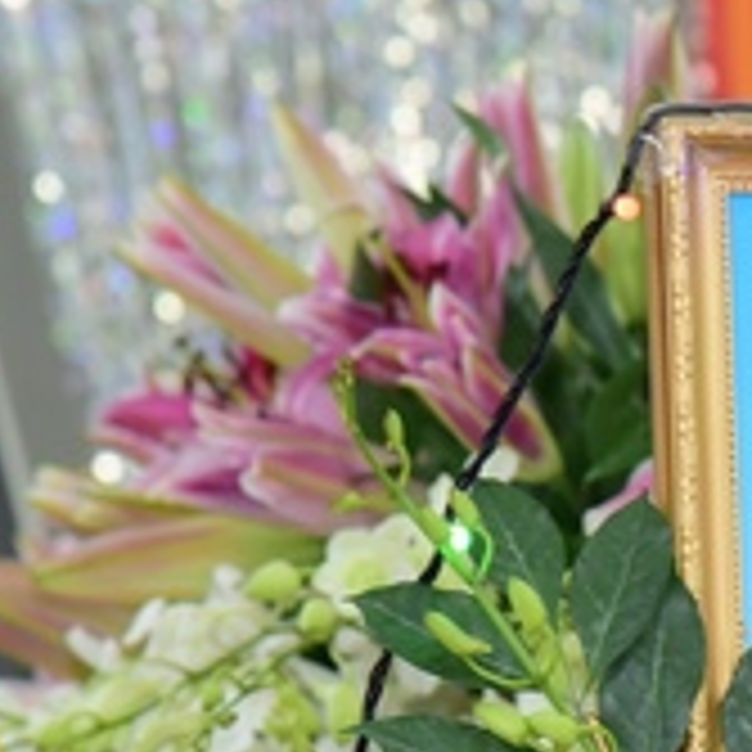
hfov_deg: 4.4
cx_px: 1108
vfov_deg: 4.4
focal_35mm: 396
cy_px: 838
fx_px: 9733
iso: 1000
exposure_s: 1/50
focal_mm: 120
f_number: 5
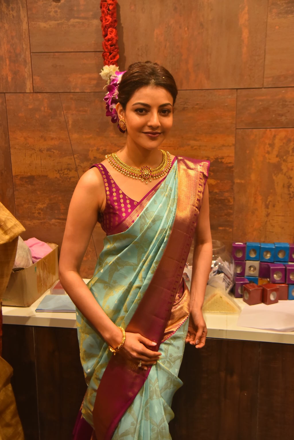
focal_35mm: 38
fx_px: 465
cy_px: 220
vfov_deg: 50.7
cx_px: 147
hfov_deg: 35.1
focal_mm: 38
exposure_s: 1/400
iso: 1250
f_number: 4
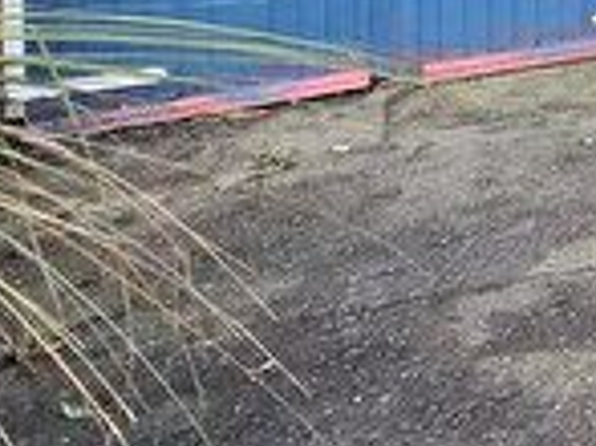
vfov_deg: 19.3
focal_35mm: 62
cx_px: 1160
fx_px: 1067
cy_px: -298
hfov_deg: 19.5
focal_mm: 2.2
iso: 50
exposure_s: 1/1111
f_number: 2.2
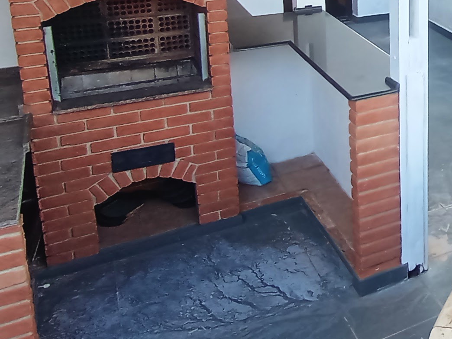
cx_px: 568
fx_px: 653
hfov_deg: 30.9
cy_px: -10
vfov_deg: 27.3
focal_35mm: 50
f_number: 2.2
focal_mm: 1.65
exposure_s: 1/120
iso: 58
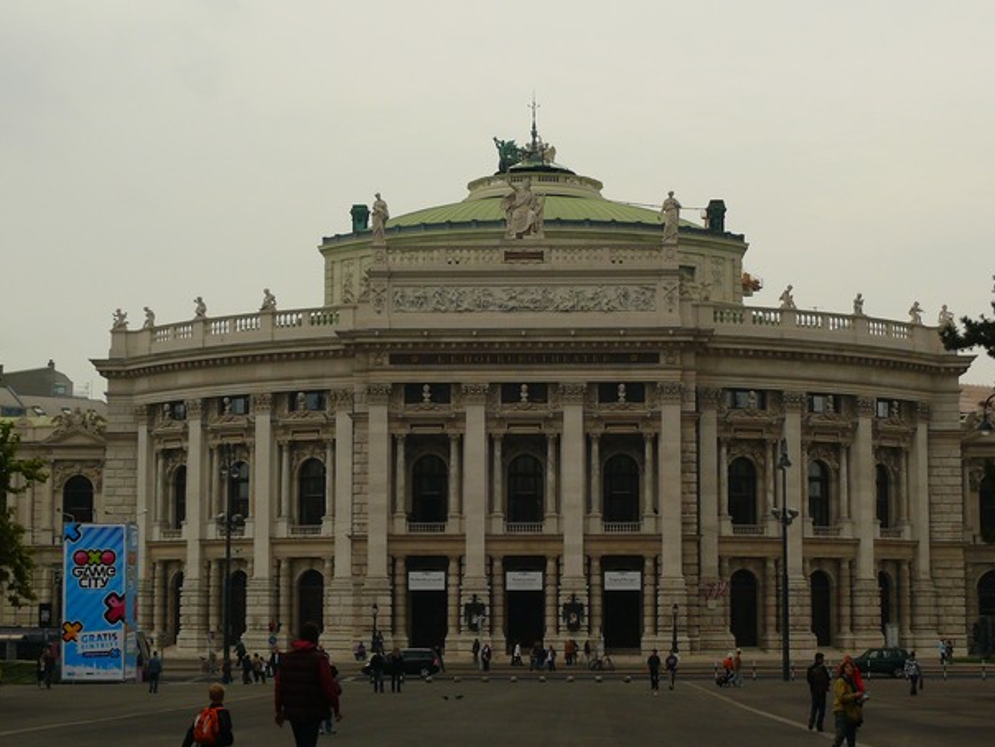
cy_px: 399
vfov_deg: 20.4
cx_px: 509
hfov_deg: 27.0
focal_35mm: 72
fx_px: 2070
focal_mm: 12.2
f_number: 4.5
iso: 100
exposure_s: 1/250
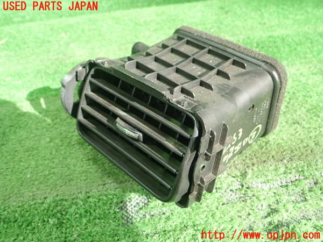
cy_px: 121
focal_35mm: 30
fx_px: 280
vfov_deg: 46.8
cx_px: 162
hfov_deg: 60.0
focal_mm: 5.5
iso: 320
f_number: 2.3
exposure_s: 1/125
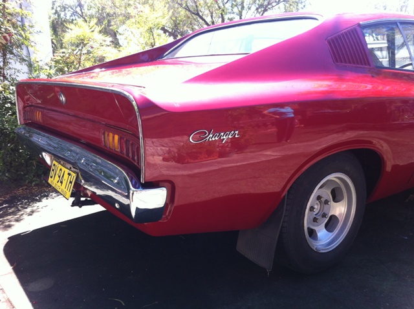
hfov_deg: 52.7
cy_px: 154
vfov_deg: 40.6
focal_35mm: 35
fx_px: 418
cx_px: 207
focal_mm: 3.85
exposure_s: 1/173
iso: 80
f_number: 2.8
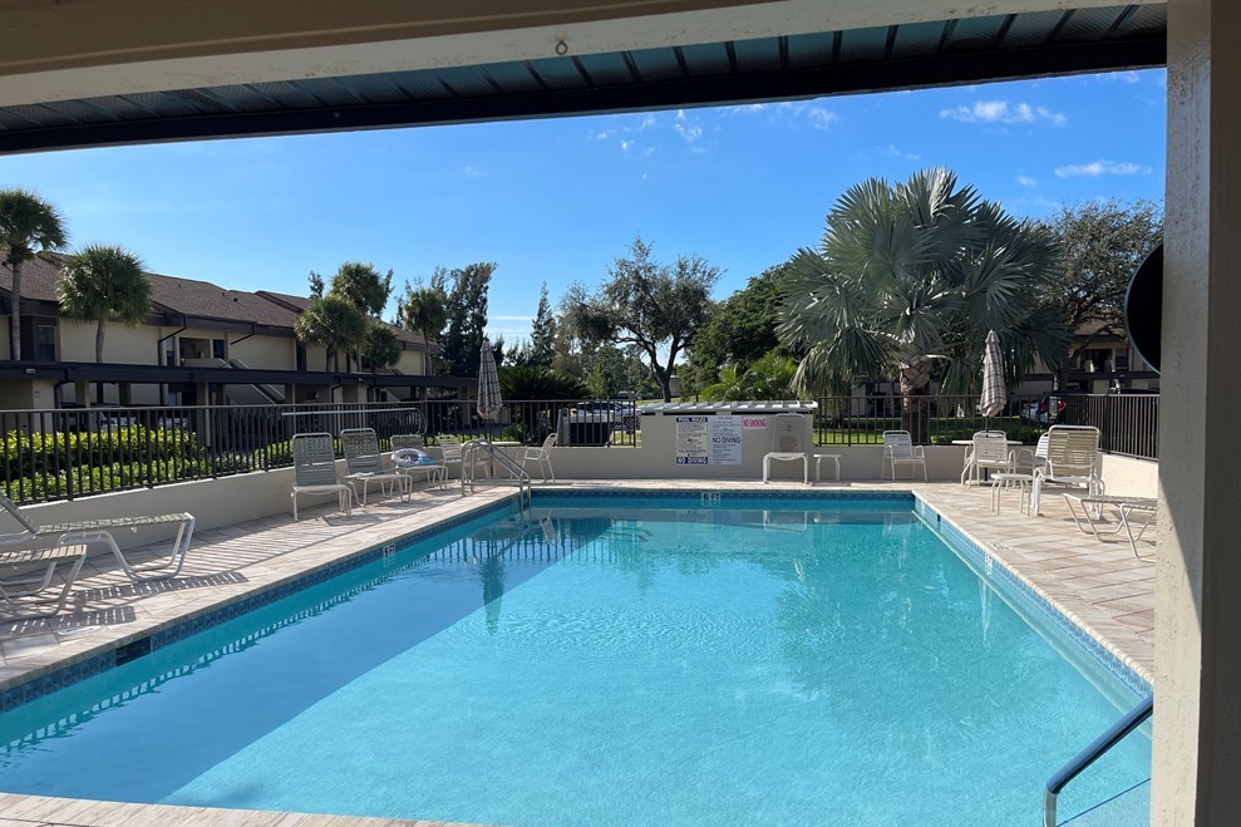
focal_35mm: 28
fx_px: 965
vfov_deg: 46.3
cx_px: 620
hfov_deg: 65.5
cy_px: 451
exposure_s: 1/3922
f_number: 1.6
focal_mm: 5.1
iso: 32
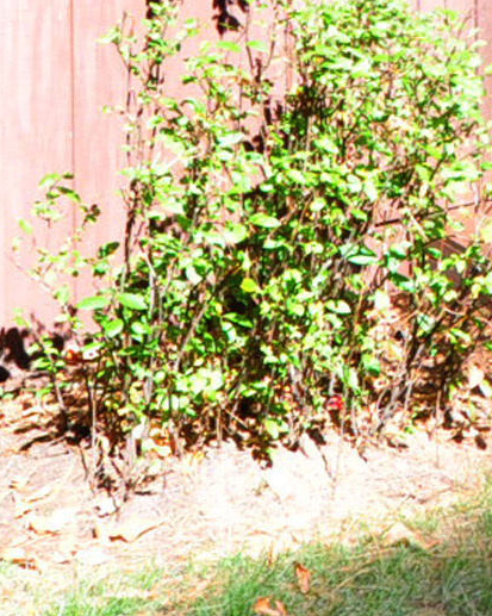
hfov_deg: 13.7
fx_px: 1870
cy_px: -274
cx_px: 837
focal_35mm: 103
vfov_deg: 17.1
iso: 1600
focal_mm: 13
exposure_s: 1/500
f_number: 8
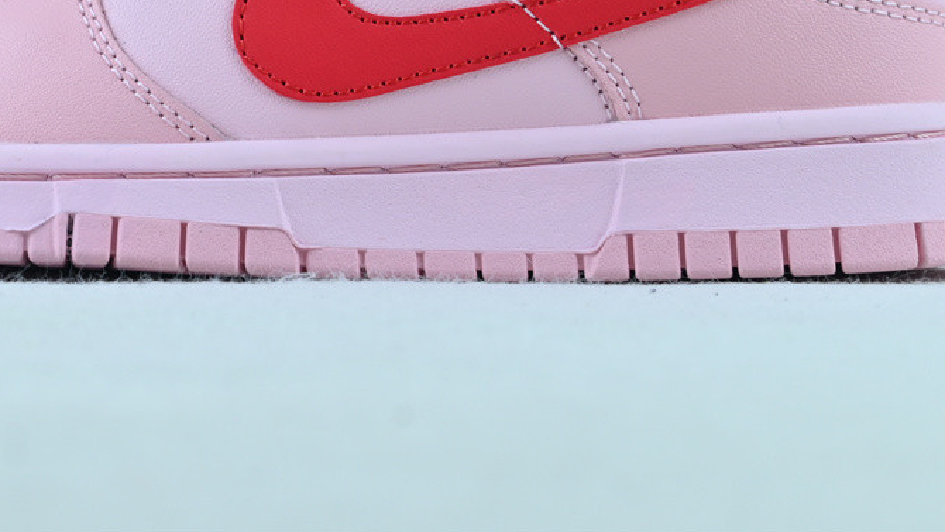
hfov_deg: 19.9
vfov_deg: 11.2
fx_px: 2681
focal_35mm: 107
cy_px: -27
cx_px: 268
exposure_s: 1/30
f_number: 7.1
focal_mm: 38
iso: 100
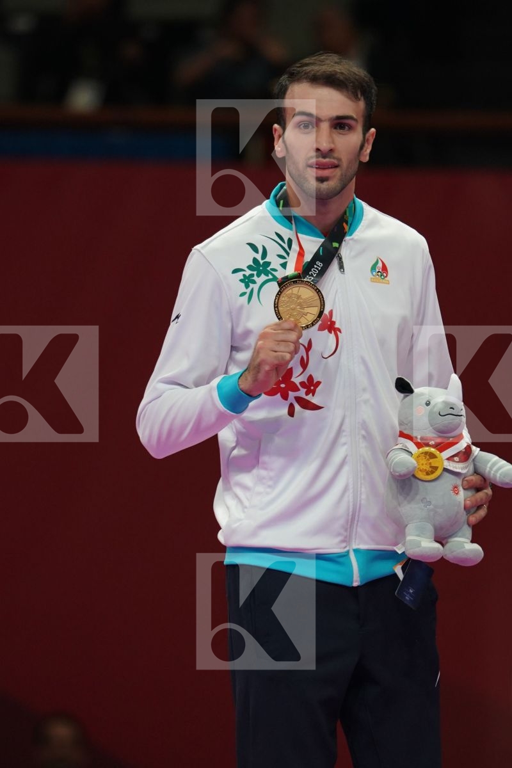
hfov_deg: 3.3
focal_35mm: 420
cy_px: 384
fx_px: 8959
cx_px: 256
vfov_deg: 4.9
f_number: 4
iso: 1600
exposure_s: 1/500
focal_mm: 280
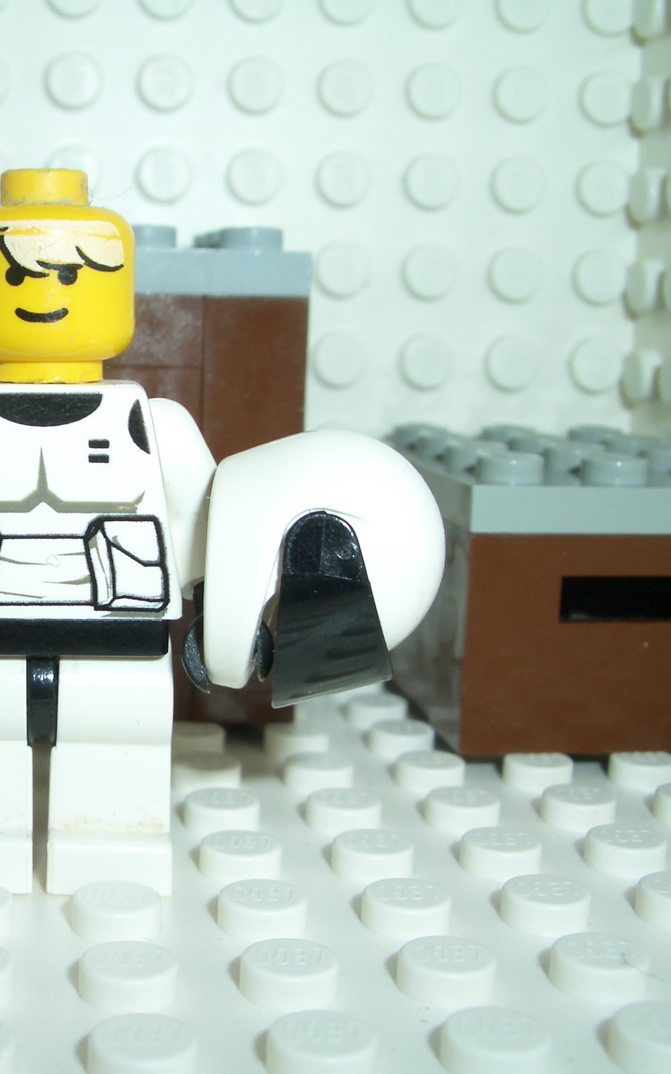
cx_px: 27
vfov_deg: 38.9
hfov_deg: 24.0
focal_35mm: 52
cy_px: 512
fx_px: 1522
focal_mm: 5.8
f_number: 4.3
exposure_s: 1/60
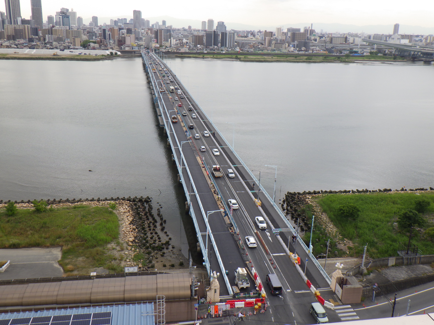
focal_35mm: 34
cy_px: 162
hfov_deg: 54.0
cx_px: 217
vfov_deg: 41.8
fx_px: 426
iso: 125
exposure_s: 1/320
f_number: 4.6
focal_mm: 6.1
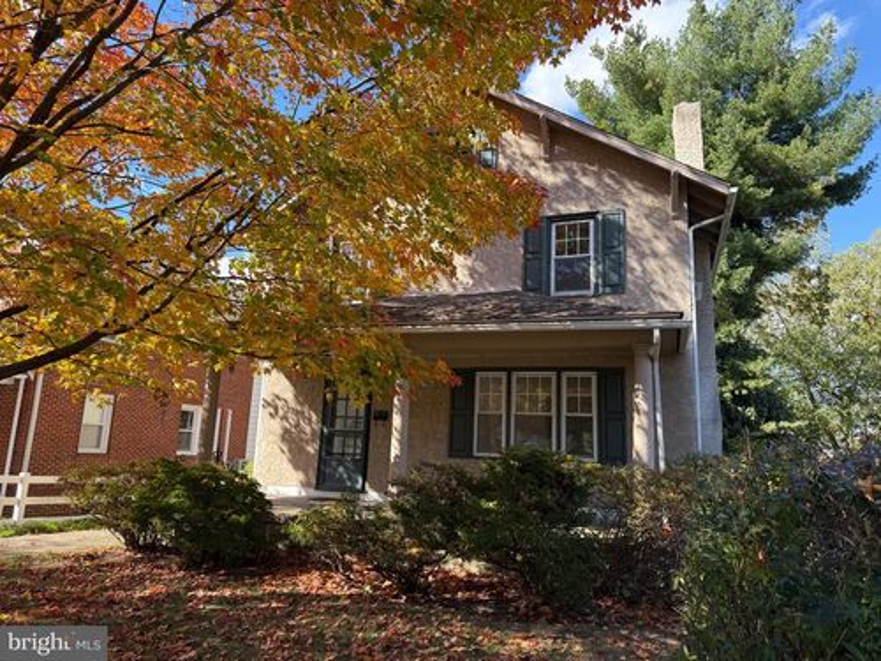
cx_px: 440
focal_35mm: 24
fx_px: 611
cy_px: 330
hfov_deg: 71.6
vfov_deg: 56.8
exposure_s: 1/1018
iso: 100
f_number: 1.78
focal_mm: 6.76
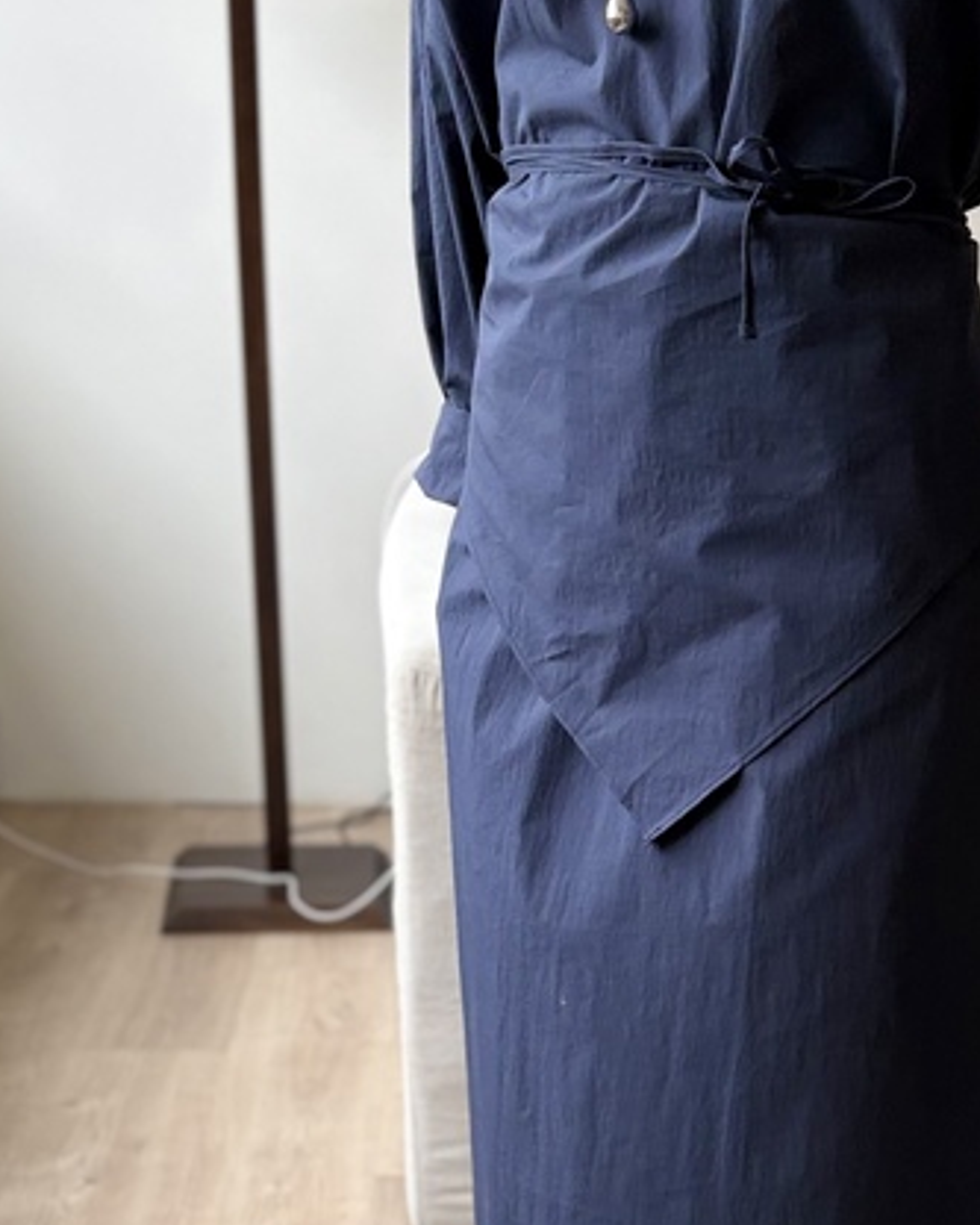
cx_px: 706
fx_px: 2211
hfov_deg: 24.8
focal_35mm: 61
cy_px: 854
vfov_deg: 30.6
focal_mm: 5.96
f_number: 1.6
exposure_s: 1/60
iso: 100
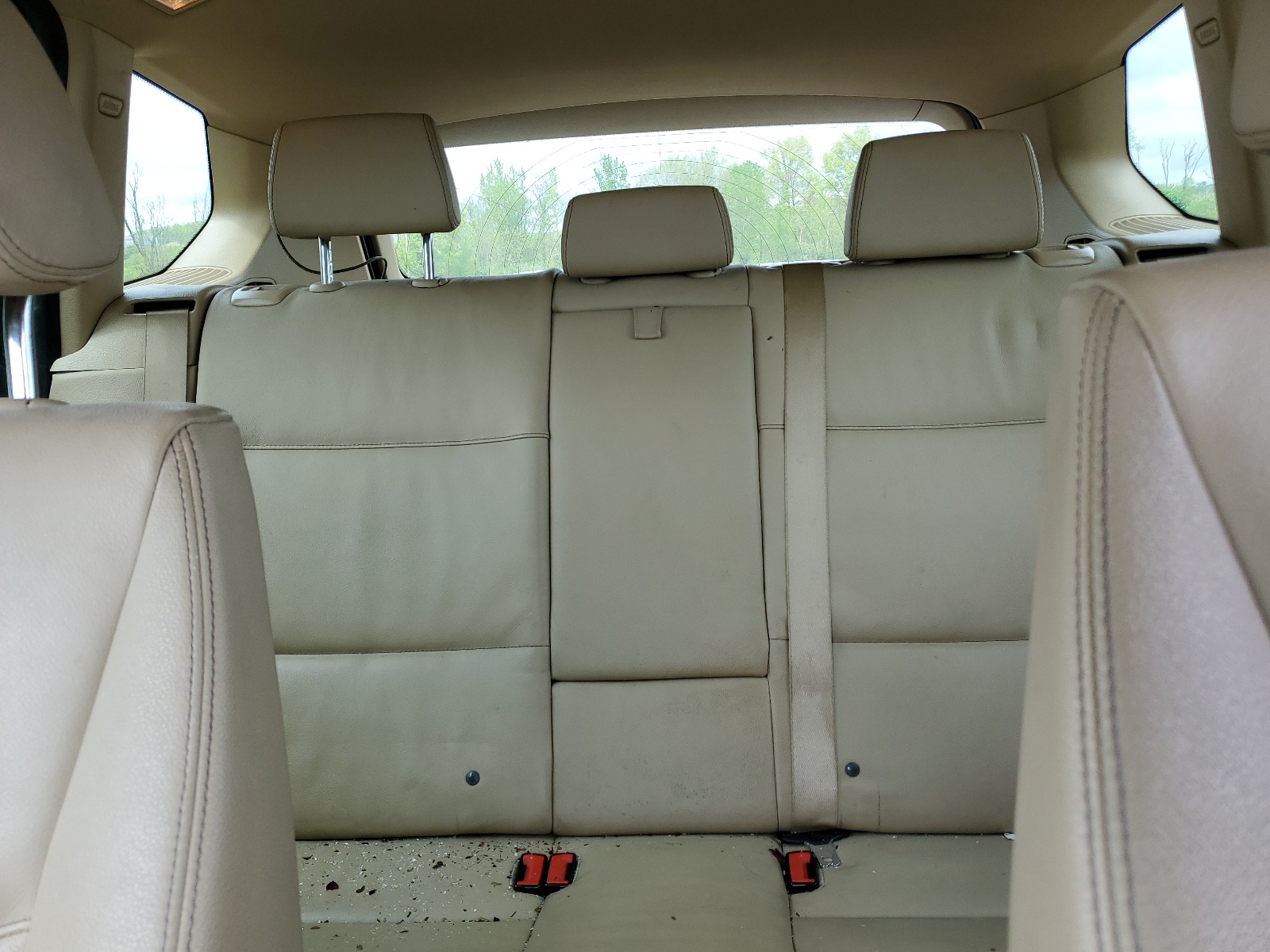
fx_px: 954
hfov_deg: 67.3
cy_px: 476
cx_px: 635
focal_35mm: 26
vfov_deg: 53.1
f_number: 1.5
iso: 50
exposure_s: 1/270
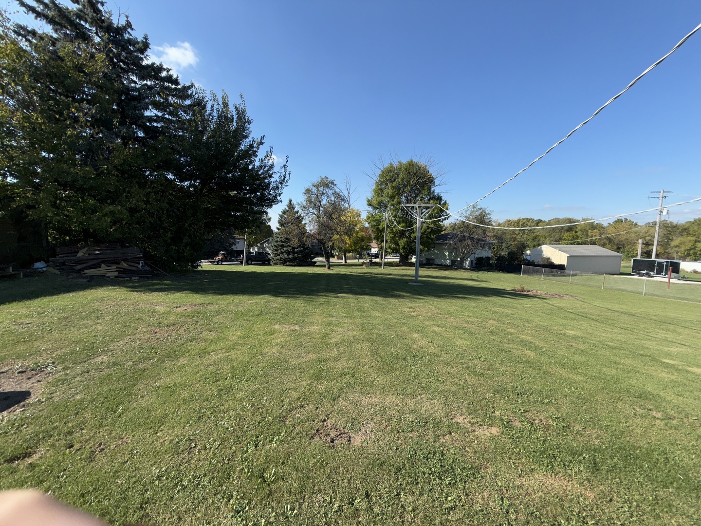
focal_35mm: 14
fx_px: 284
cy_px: 263
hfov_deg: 102.1
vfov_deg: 85.7
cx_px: 350
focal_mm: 2.22
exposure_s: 1/901
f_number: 2.2
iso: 16
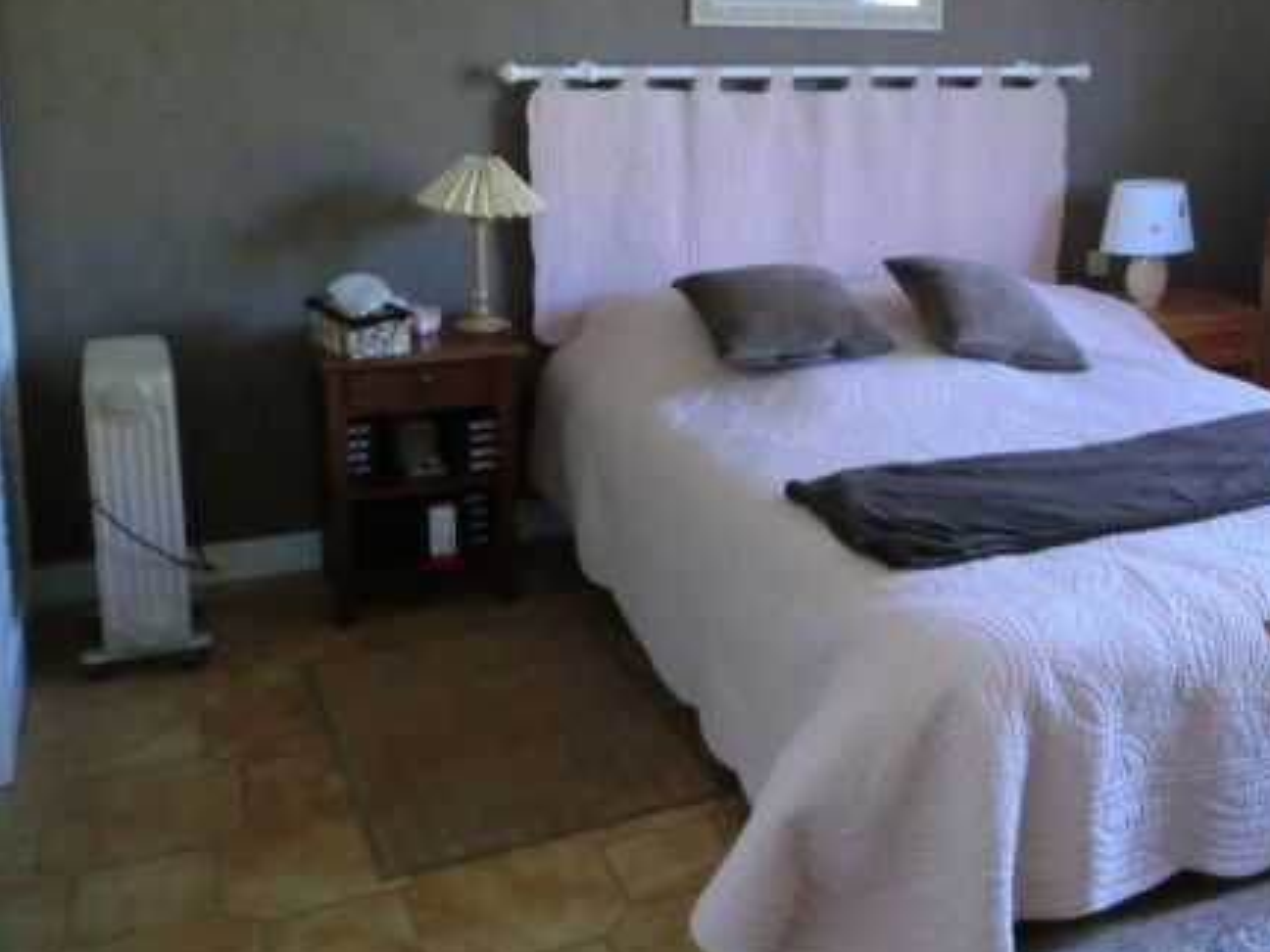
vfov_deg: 35.3
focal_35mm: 40
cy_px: 264
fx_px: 1468
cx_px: 935
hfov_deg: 45.4
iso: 400
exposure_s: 1/60
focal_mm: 4.9
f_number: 3.2
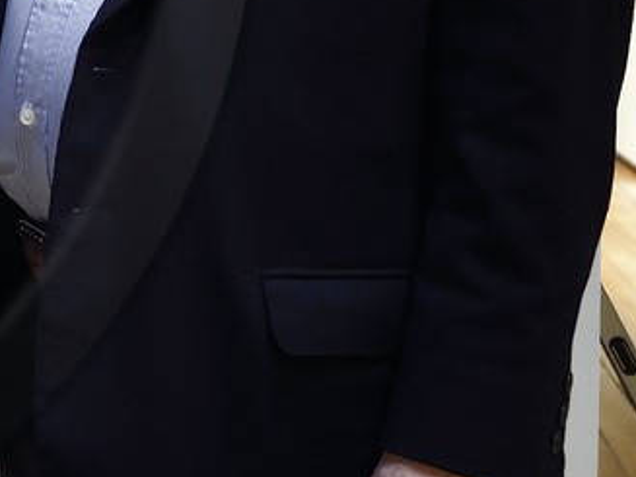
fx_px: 2681
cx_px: -547
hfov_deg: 12.3
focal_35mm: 146
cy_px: -143
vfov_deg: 10.0
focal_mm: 31
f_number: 6.3
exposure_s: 1/125
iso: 1600
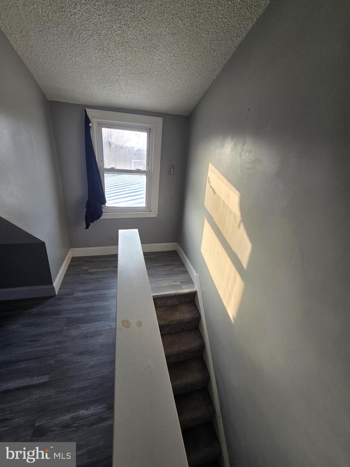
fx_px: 175
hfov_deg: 89.9
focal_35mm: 13
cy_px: 234
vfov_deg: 106.2
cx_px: 175
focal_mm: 2.2
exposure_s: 1/120
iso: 64
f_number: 2.2
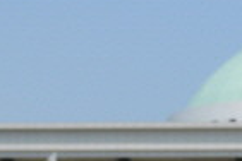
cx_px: 400
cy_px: 316
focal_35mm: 191
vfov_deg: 7.0
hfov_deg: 10.3
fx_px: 1284
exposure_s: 1/2000
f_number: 3.2
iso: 100
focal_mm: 45
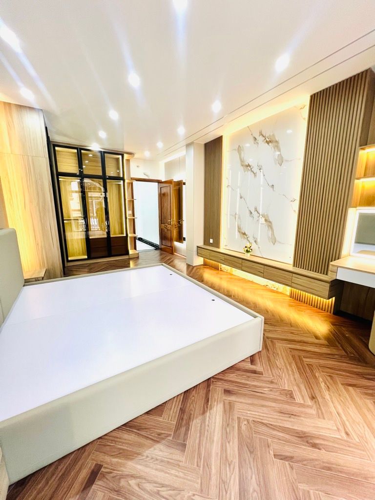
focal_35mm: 13
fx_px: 188
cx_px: 188
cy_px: 250
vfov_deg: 106.2
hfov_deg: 89.9
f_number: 1.8
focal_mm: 1.57
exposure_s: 1/100
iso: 160
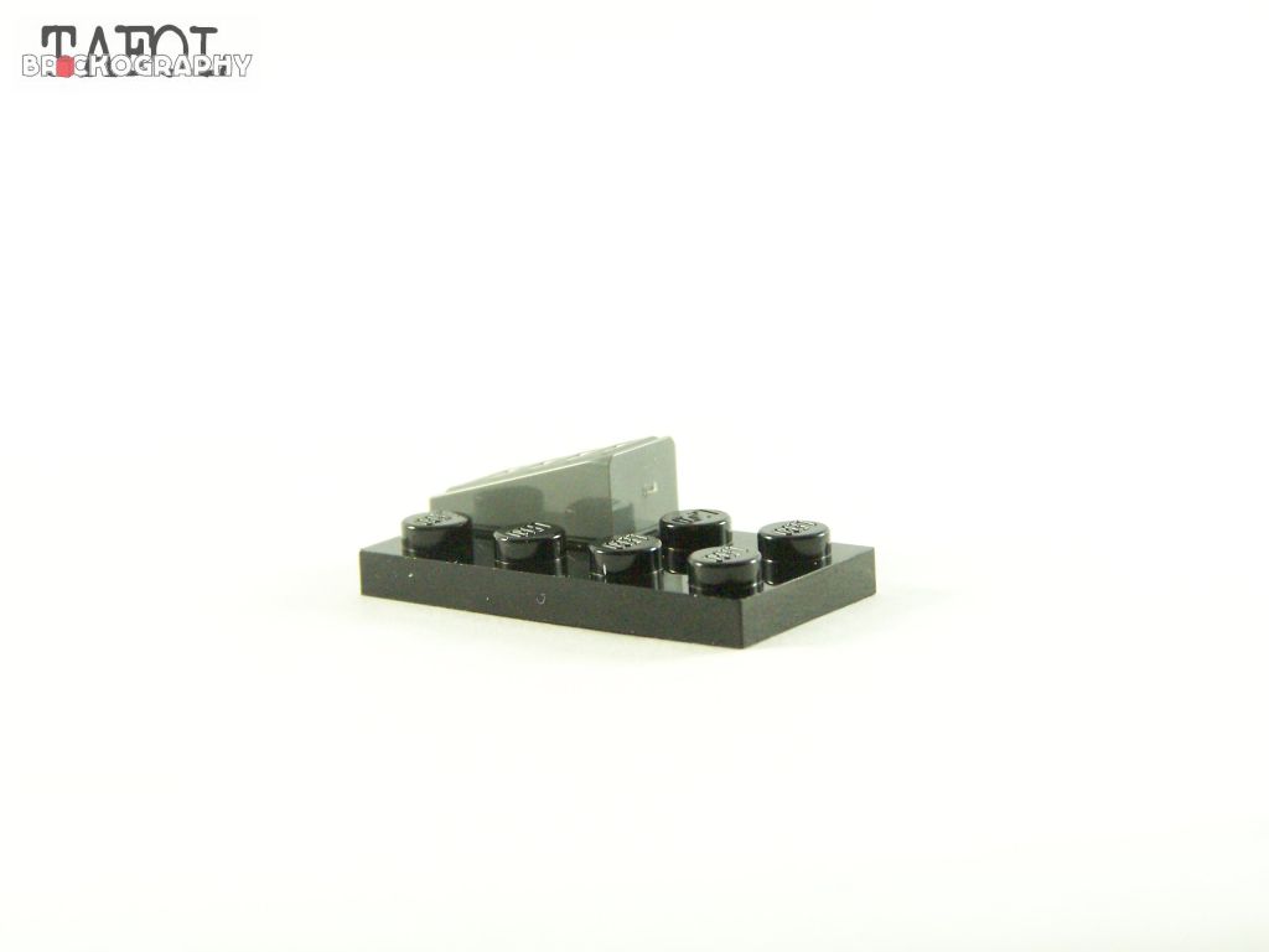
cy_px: 476
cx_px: 634
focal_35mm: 117
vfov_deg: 12.7
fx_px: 4289
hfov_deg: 16.8
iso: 400
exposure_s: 1/60
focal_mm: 19.4
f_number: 4
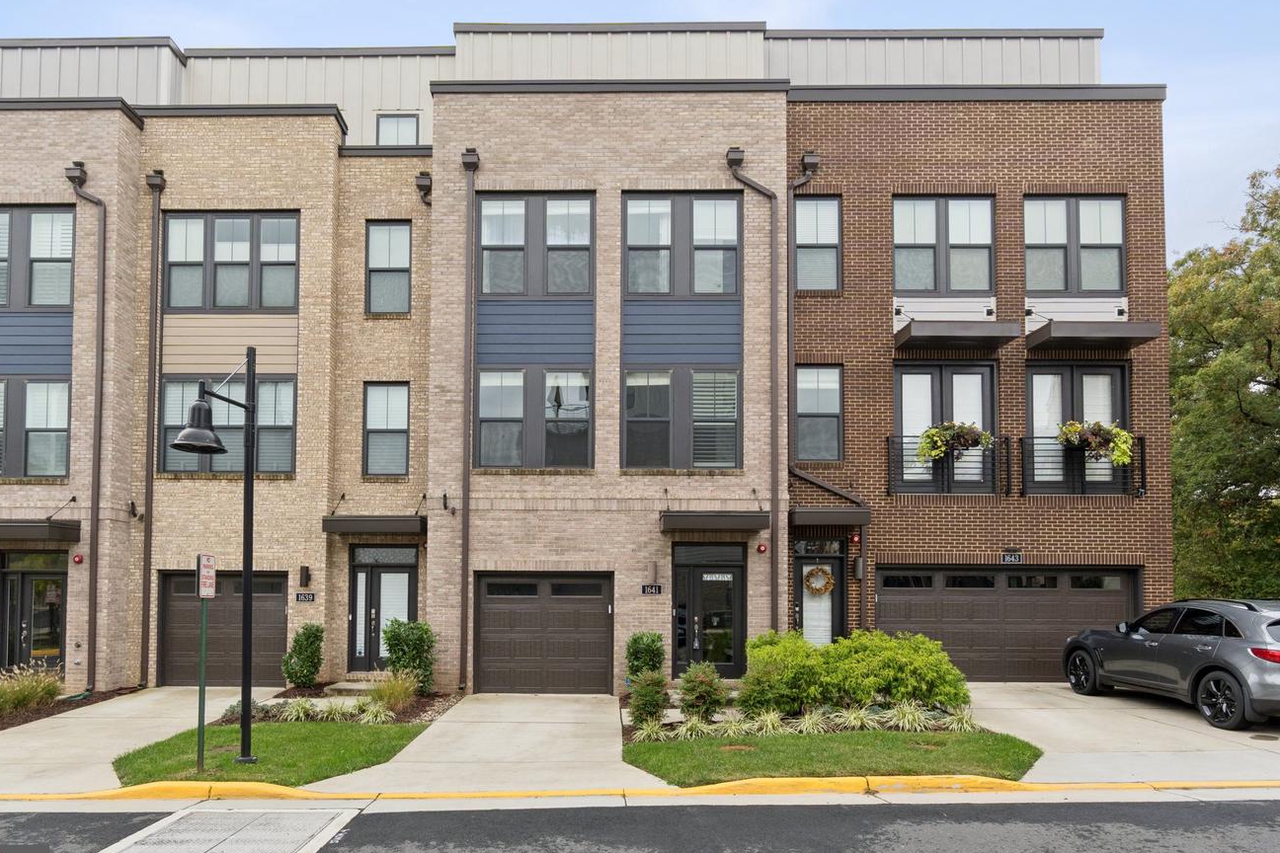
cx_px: 606
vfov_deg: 61.9
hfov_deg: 83.9
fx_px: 711
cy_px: 422
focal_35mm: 20
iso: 200
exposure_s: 1/125
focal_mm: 12
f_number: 9
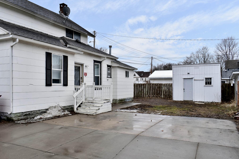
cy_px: 80
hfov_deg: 55.1
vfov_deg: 38.4
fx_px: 229
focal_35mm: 34
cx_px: 120
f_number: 9
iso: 400
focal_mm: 23
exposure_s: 1/100
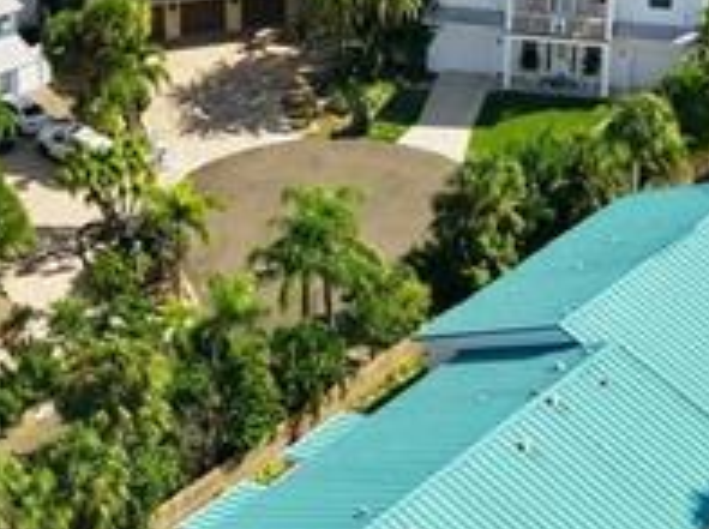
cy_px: 241
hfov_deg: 15.8
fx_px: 2556
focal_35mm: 125
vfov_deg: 11.8
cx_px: 324
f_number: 1.8
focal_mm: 8.7
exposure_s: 1/2500
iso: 240
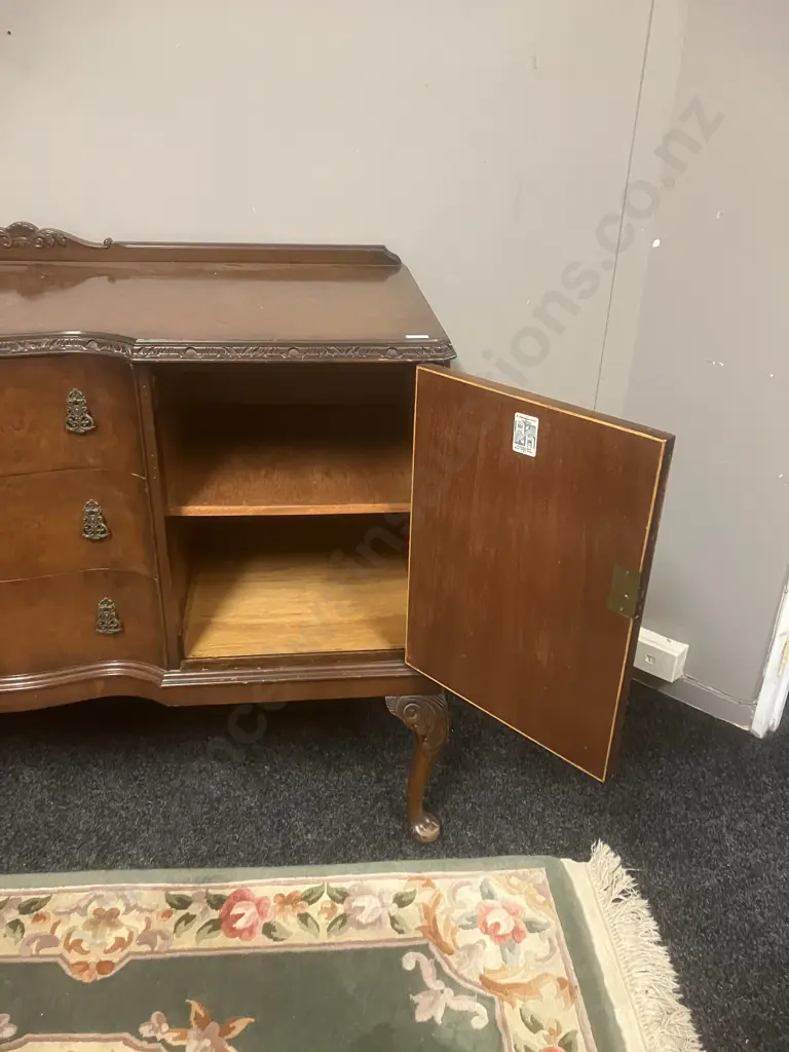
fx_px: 851
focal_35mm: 28
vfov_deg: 63.4
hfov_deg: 49.7
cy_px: 526
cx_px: 394
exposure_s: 1/37
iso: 400
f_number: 1.8
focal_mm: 3.99
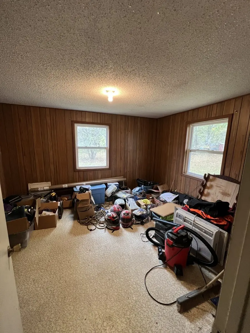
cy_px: 166
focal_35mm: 13
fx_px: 125
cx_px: 125
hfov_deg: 89.9
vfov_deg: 106.2
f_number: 1.8
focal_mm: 1.57
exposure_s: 1/60
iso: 250
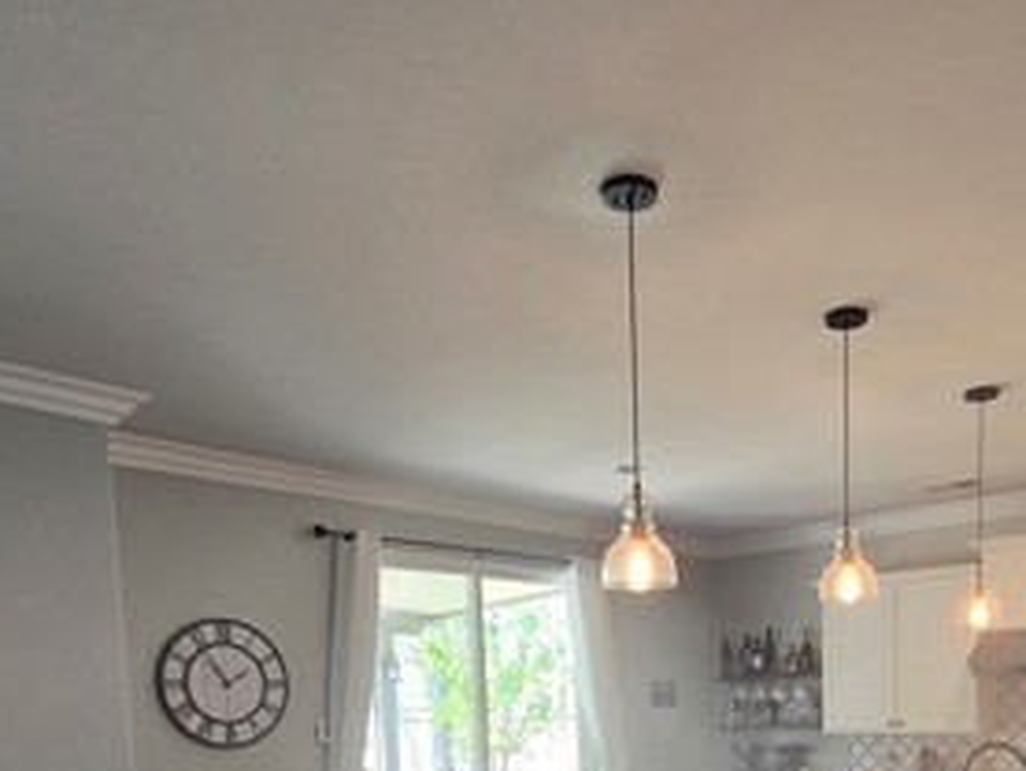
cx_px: 670
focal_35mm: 30
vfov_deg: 40.2
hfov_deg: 58.8
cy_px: 797
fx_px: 890
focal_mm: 2.2
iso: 125
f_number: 2.2
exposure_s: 1/60
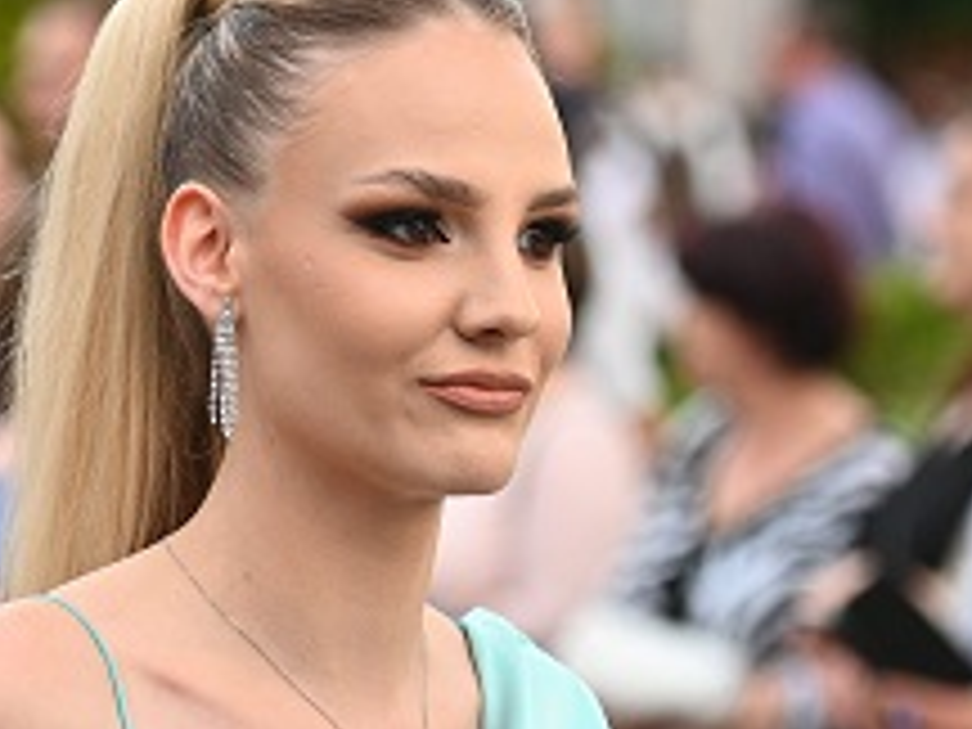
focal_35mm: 338
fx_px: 9491
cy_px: 396
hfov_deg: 5.9
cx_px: 351
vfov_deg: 4.4
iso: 800
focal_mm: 95
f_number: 2.8
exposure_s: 1/800
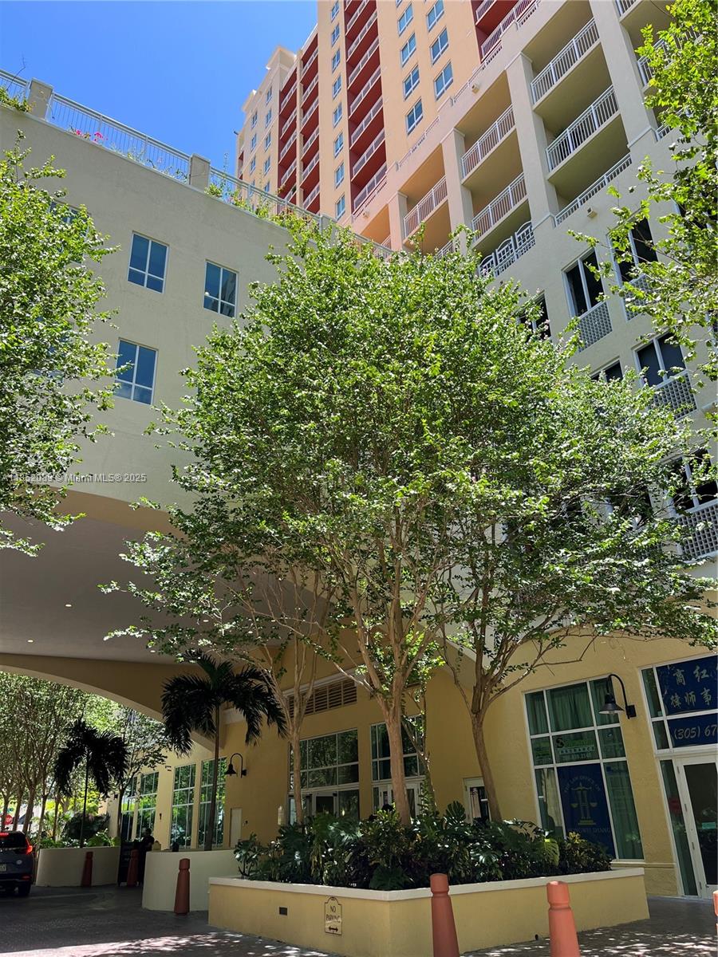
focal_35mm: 26
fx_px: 719
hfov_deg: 53.1
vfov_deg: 67.3
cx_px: 359
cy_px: 478
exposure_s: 1/833
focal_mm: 5.1
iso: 50
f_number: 1.6
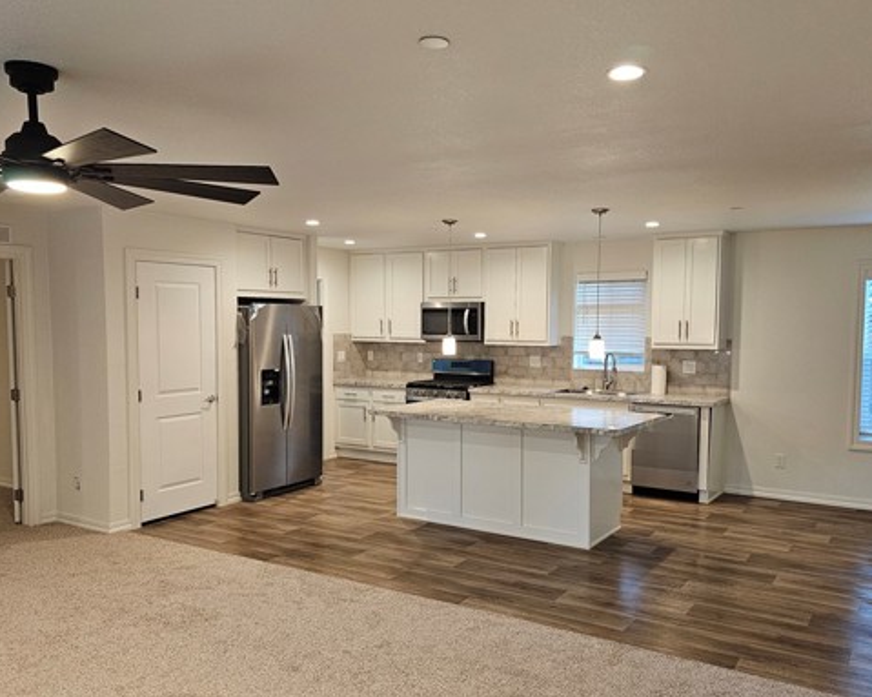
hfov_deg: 58.7
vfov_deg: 48.4
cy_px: 379
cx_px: 461
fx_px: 774
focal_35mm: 30
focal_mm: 6.3
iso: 500
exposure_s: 1/120
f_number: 1.7
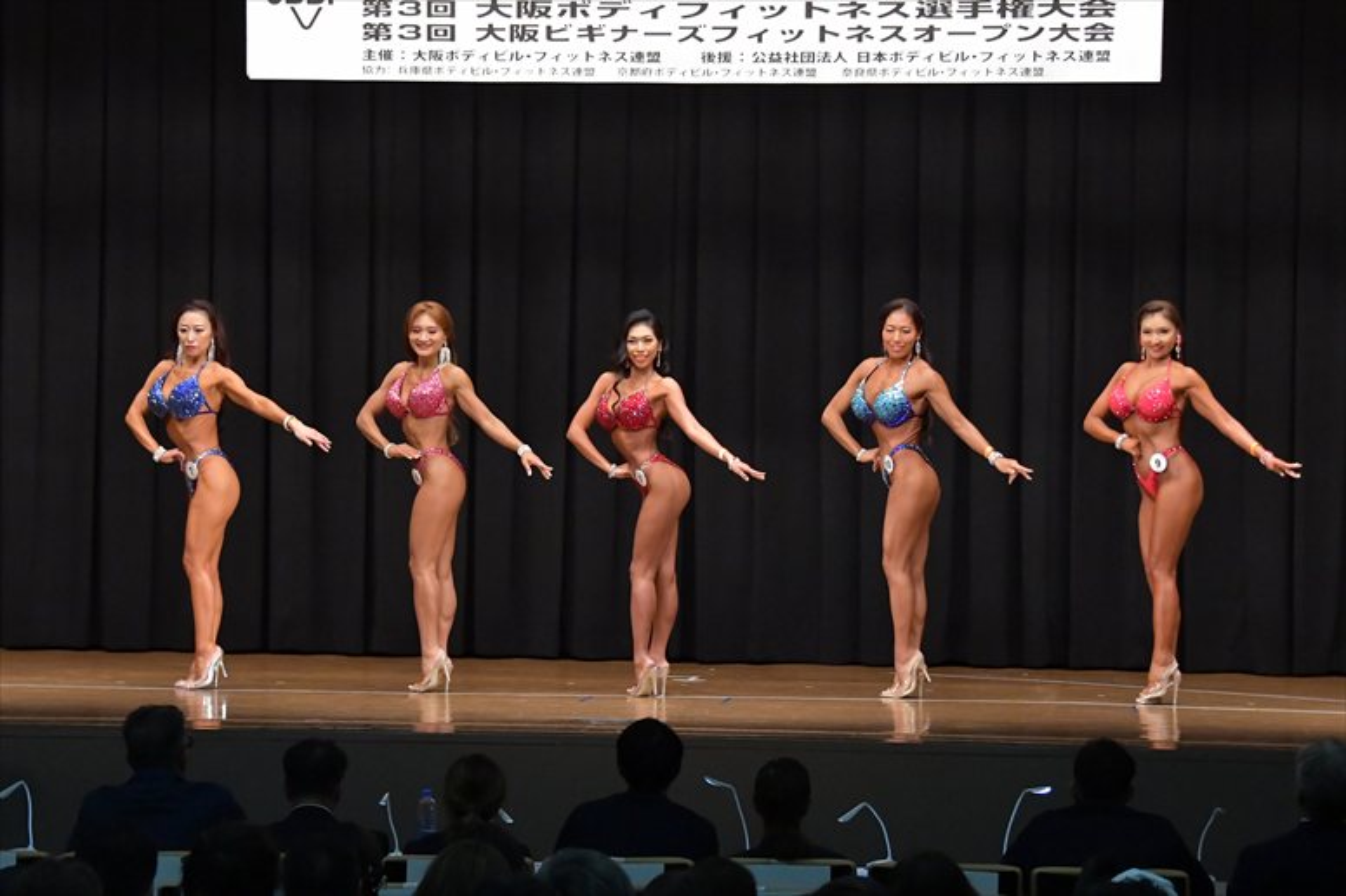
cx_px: 673
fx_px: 4597
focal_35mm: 123
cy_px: 448
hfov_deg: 16.7
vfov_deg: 11.1
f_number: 5.6
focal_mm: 82
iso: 6400
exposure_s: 1/400
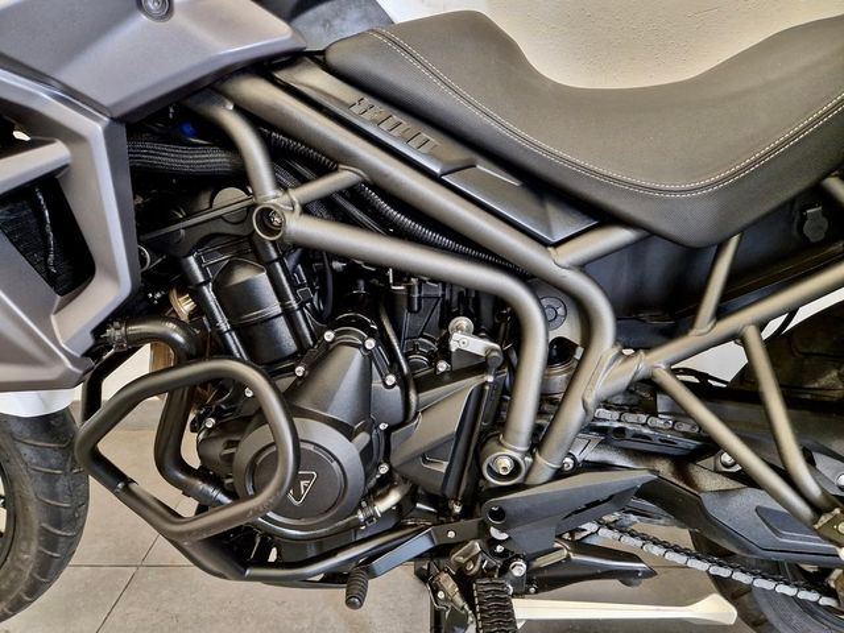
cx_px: 422
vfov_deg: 58.9
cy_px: 316
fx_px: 561
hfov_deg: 73.9
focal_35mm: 23
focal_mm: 5.4
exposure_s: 1/50
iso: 640
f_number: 1.8
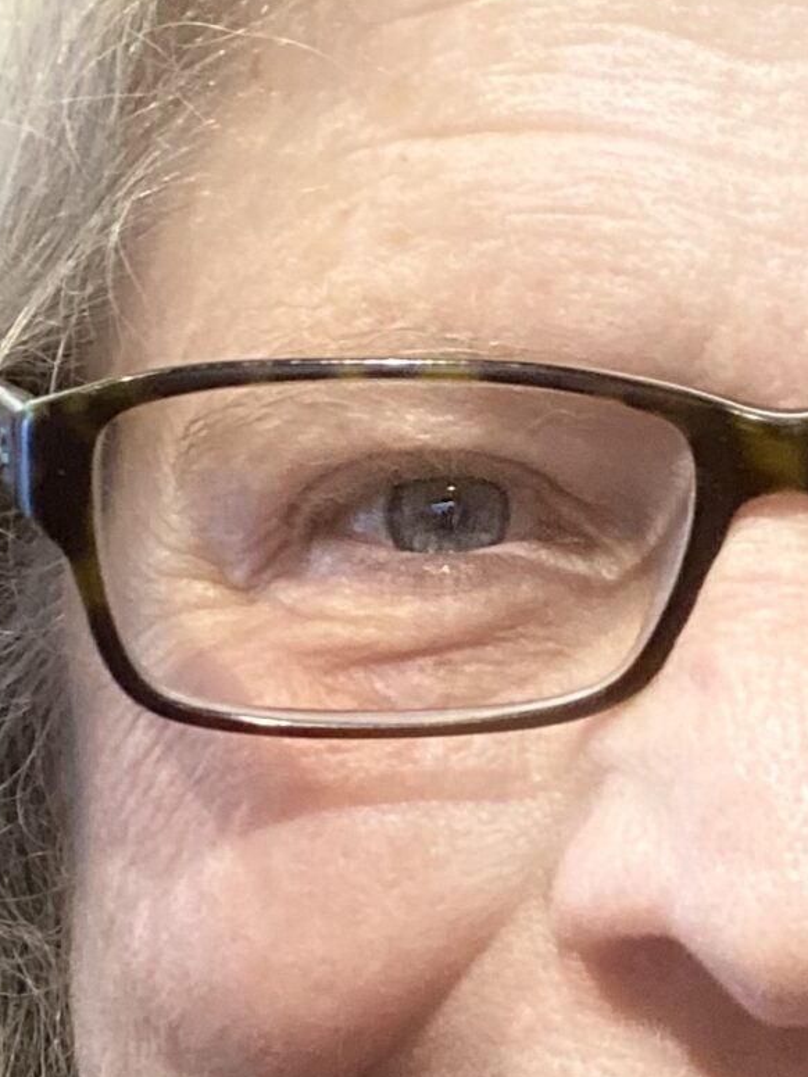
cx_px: 533
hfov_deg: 14.9
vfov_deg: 19.8
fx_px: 3081
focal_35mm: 99
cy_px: 583
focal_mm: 2.71
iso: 400
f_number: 2.2
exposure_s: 1/60
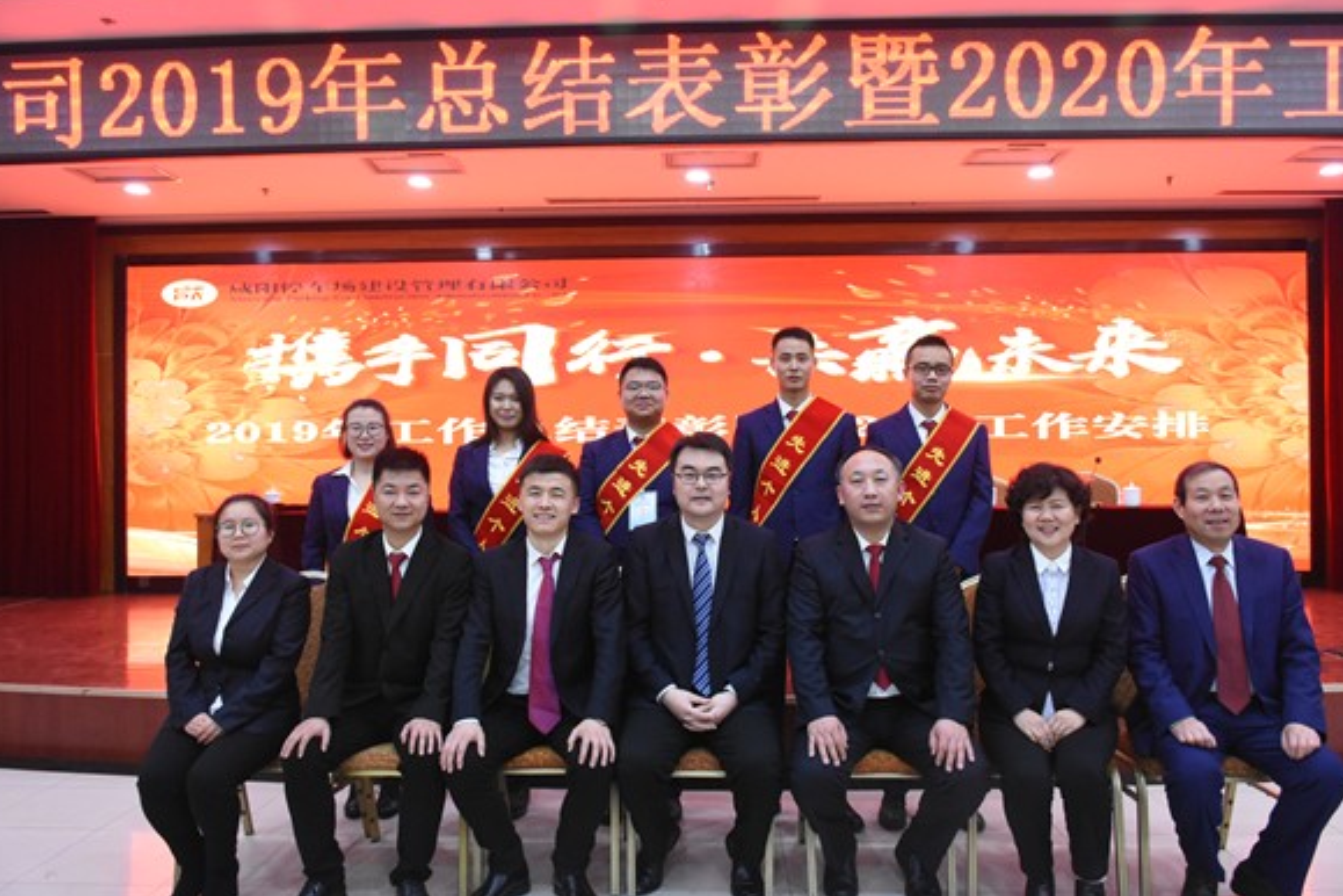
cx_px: 680
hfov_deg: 65.5
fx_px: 1044
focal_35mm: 28
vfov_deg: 46.4
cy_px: 436
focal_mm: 18
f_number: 5.6
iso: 3200
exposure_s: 1/80
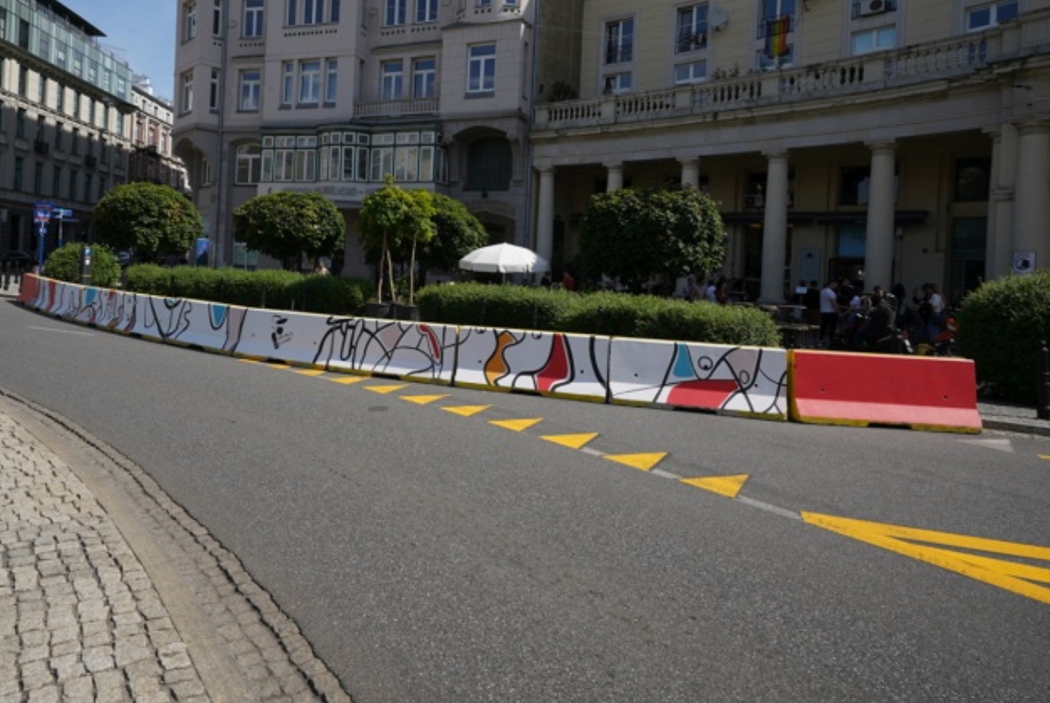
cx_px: 414
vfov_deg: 54.6
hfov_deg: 75.1
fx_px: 672
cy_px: 261
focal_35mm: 23
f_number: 7.1
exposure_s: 1/400
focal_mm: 18
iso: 100
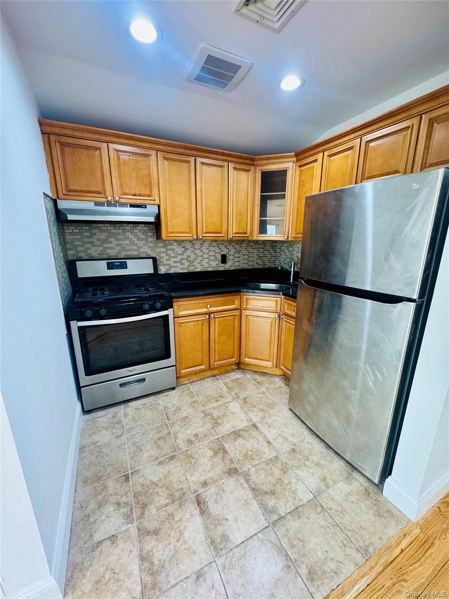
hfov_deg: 85.7
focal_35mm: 14
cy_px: 300
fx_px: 242
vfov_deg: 102.1
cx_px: 224
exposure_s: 1/60
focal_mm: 2.22
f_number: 2.2
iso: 200
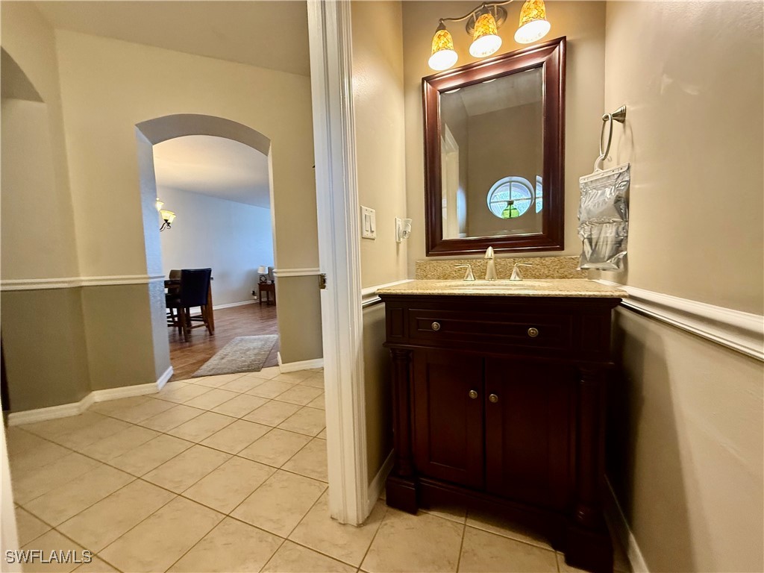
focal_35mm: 14
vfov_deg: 85.7
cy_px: 286
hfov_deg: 102.1
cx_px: 382
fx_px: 309
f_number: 2.2
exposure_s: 1/60
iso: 200
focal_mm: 2.22
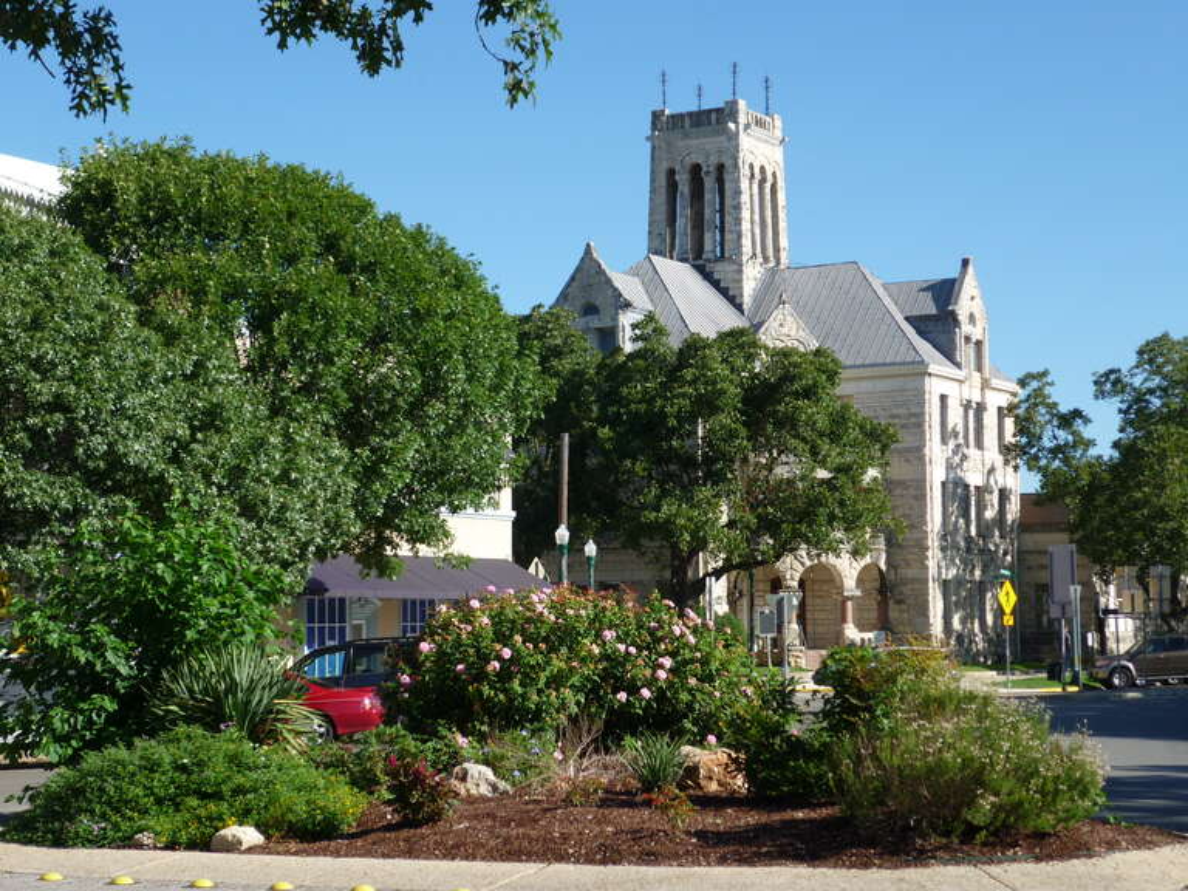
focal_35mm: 69
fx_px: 2368
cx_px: 594
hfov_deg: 28.2
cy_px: 446
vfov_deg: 21.3
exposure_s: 1/640
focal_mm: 11.4
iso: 80
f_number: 3.9
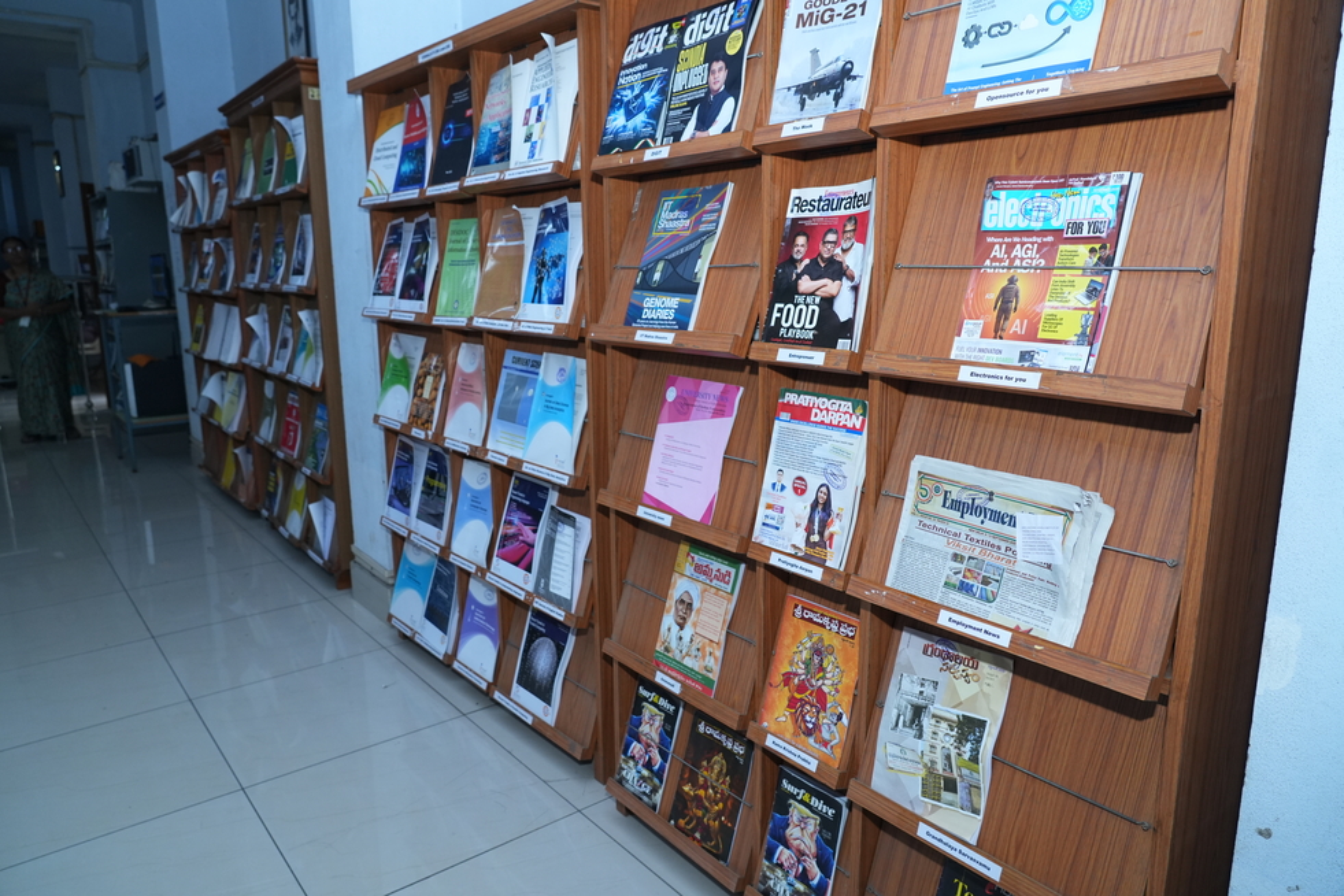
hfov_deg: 73.7
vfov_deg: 53.1
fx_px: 896
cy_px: 448
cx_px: 672
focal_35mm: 24
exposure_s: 1/160
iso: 1250
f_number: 5
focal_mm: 24
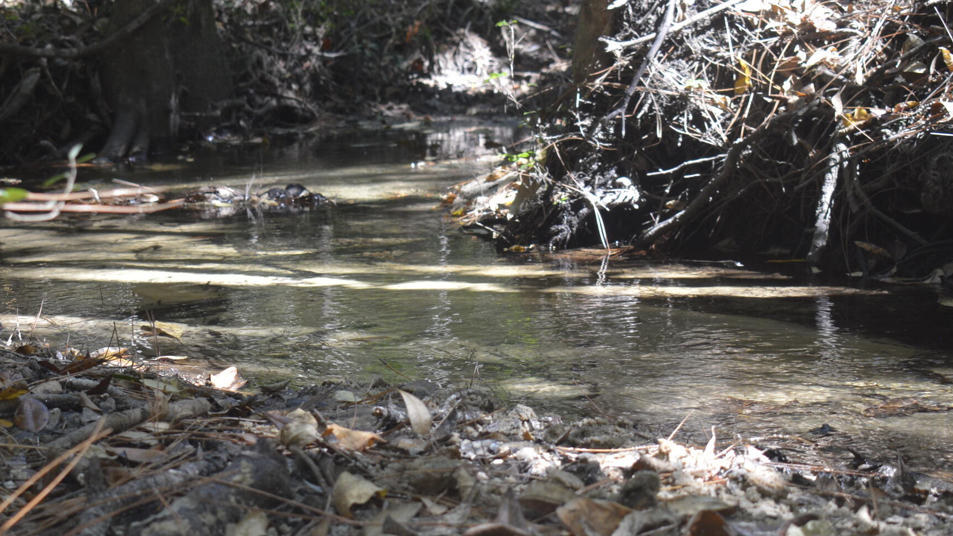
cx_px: 320
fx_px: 2072
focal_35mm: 82
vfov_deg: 14.7
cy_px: 359
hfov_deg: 25.8
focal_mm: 30
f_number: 5
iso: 400
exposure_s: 1/100
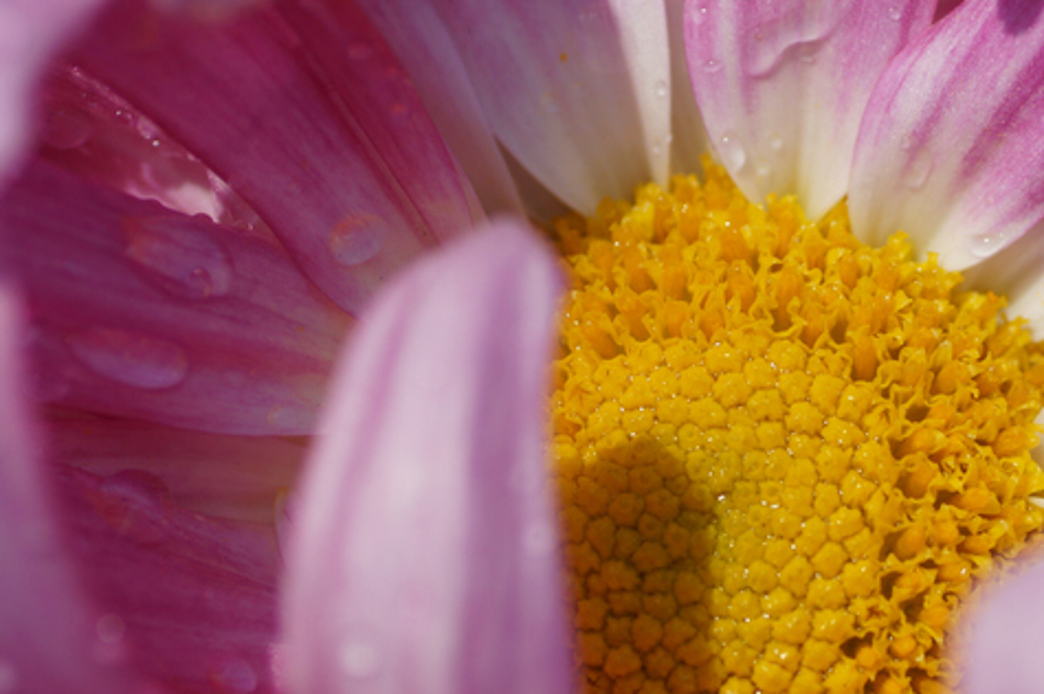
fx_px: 8230
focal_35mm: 284
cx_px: 912
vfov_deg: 4.8
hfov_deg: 7.2
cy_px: 488
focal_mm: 90
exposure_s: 1/1600
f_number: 4.5
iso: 100
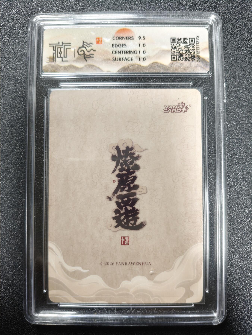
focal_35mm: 26
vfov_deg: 67.3
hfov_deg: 53.1
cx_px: 126
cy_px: 168
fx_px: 252
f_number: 1.5
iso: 400
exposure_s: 1/50
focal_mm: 4.94
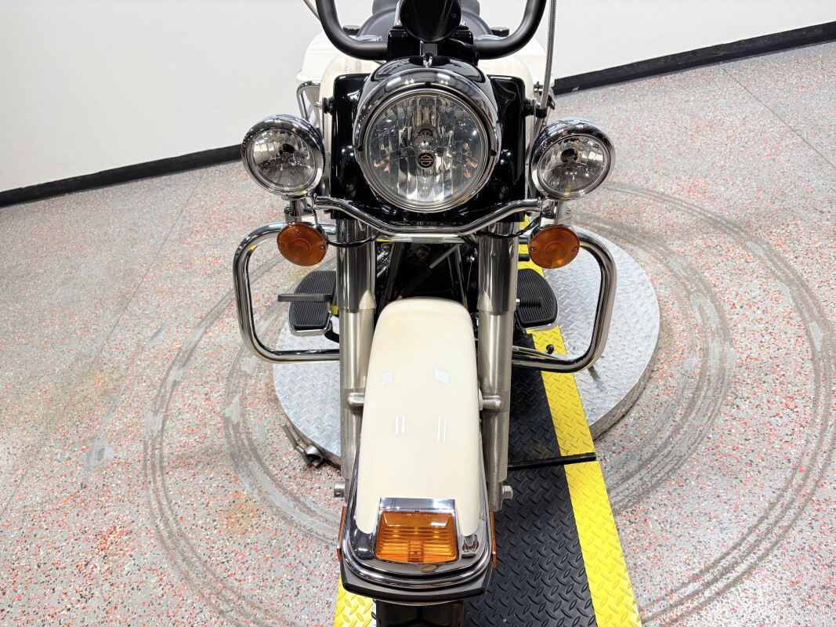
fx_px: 628
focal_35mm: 26
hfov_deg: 67.3
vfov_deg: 53.1
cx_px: 418
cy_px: 314
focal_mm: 5.96
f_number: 1.6
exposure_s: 1/138
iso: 40
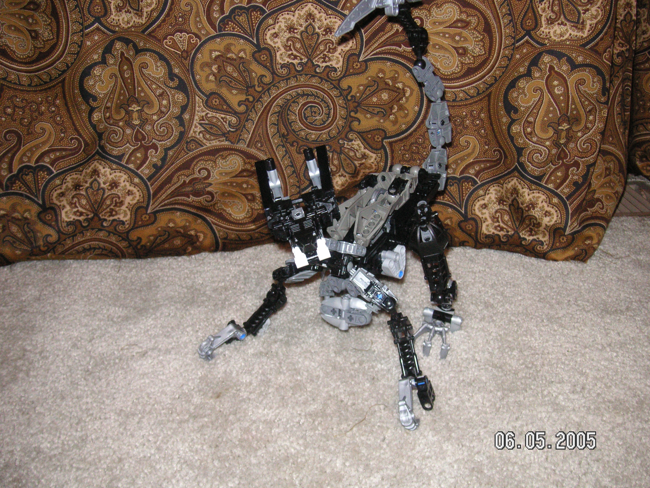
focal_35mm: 37
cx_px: 325
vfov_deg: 38.7
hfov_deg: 50.1
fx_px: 695
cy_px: 244
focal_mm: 6.1
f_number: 2.8
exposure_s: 1/45
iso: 160
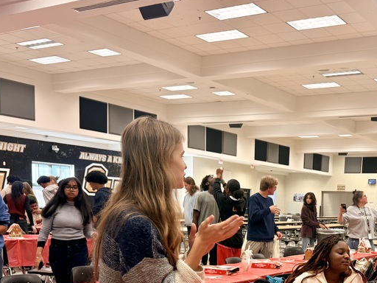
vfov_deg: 28.5
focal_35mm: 48
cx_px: 285
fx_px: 523
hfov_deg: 38.6
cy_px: 280
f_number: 1.78
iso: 125
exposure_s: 1/60
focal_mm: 6.76
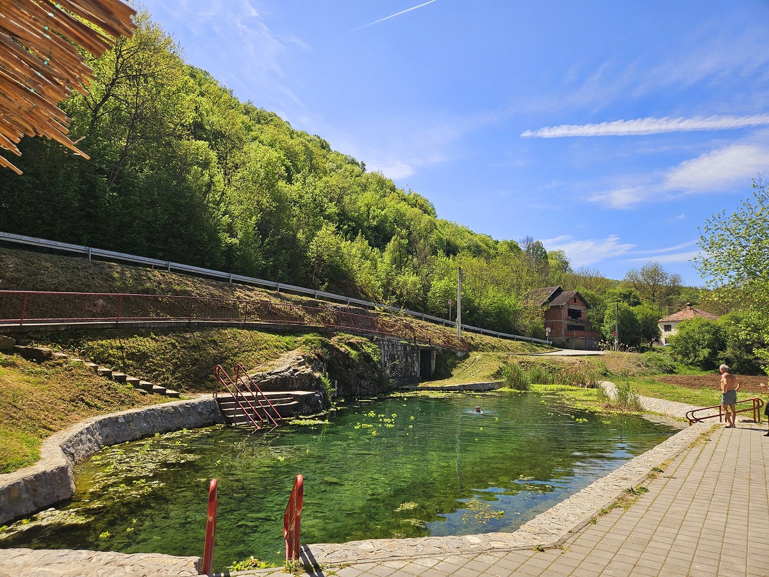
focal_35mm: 23
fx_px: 511
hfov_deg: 73.9
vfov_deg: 58.9
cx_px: 384
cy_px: 288
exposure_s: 1/2000
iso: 25
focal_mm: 5.4
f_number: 1.8
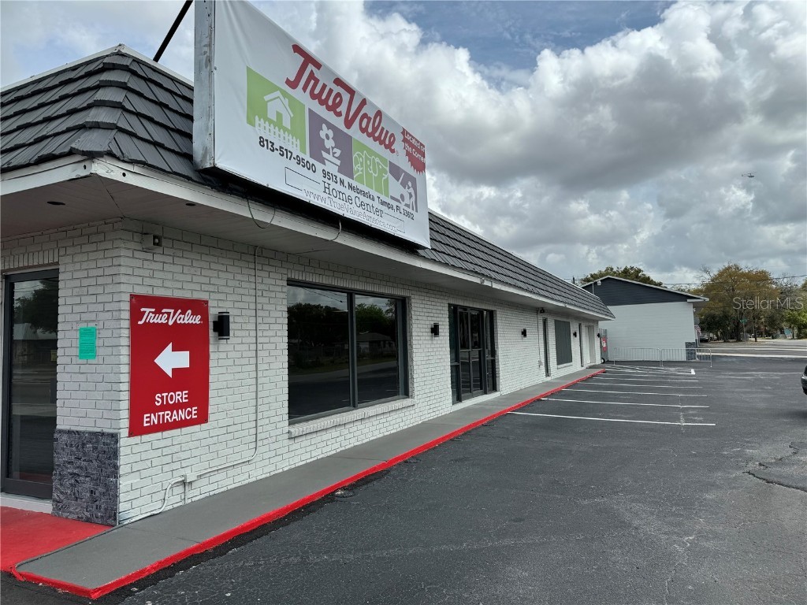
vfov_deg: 56.8
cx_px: 404
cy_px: 302
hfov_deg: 71.6
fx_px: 560
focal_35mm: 24
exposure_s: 1/7092
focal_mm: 6.86
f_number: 1.78
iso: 80
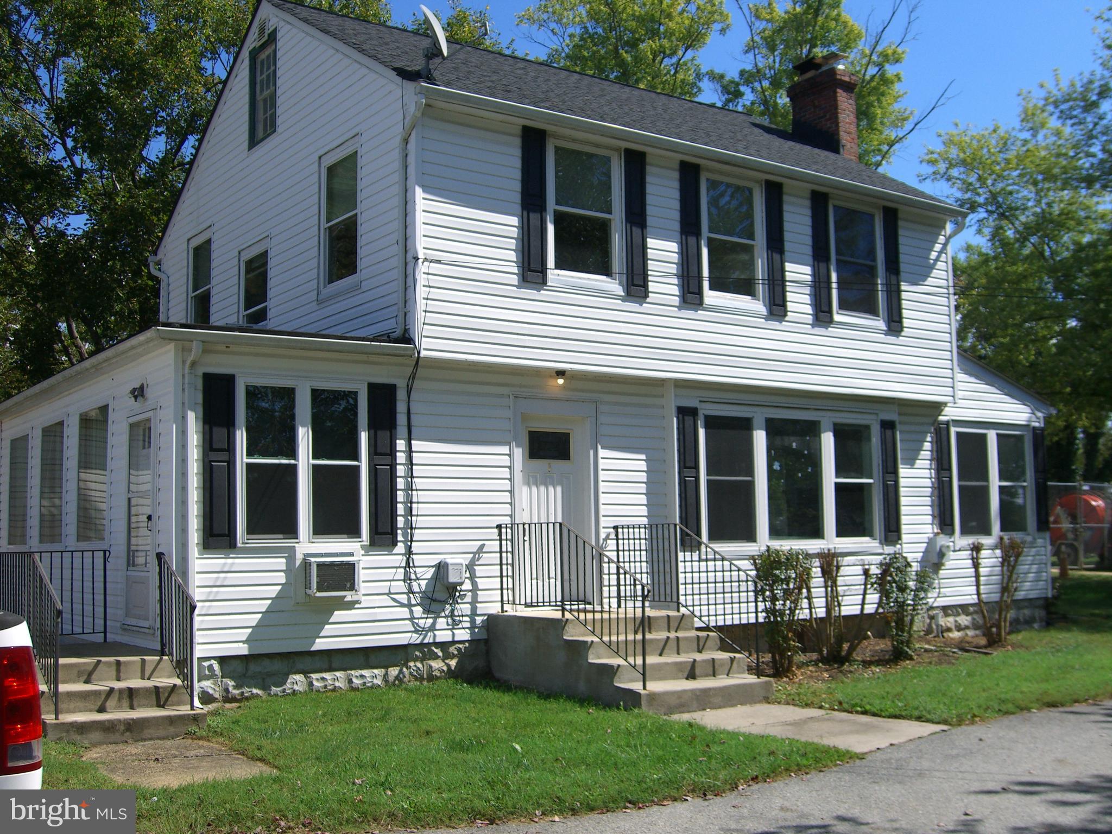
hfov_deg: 49.0
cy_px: 417
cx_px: 556
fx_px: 1221
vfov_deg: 37.7
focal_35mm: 38
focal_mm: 7.9
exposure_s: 1/160
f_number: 8
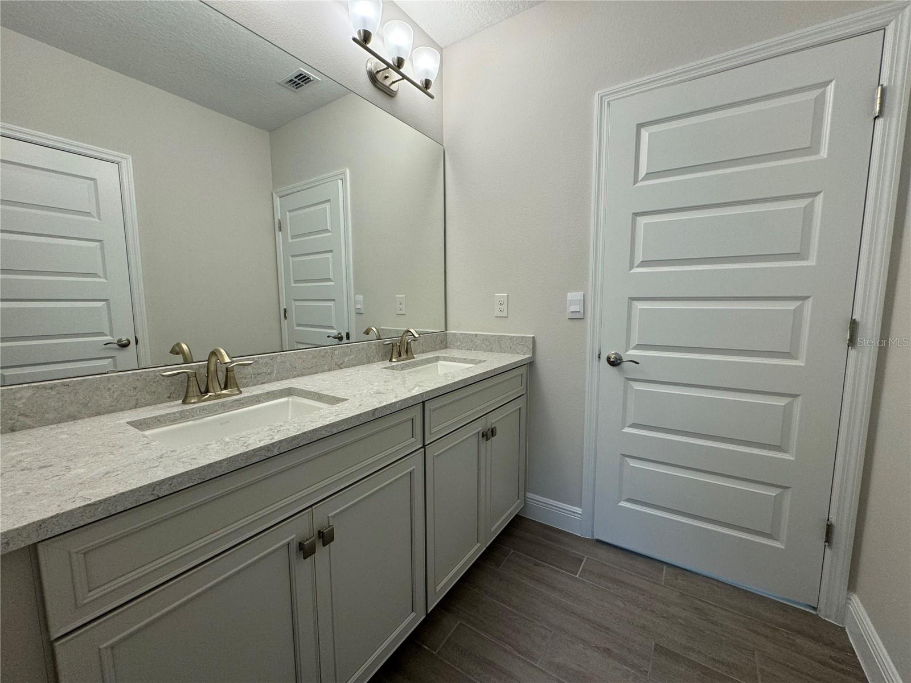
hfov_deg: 102.1
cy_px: 342
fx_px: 368
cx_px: 456
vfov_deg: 85.7
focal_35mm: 14
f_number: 2.2
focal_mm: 2.22
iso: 125
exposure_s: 1/120
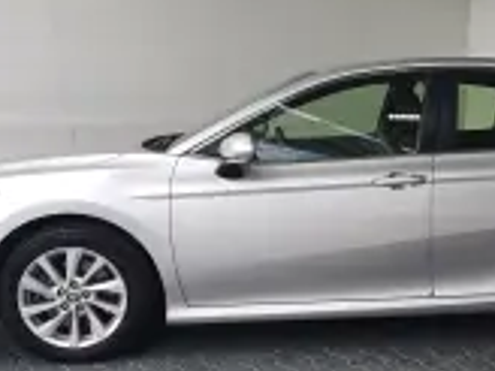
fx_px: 786
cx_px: 383
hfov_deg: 34.1
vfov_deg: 26.5
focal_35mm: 55
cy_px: 223
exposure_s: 1/260
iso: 50
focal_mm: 4.65
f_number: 1.8
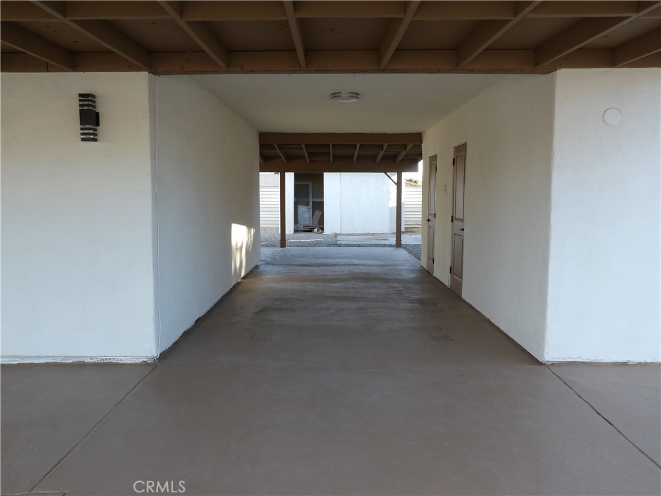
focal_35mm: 28
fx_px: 535
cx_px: 330
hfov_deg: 63.4
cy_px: 248
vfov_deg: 49.7
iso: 100
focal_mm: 5
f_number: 3.4
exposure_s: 1/127
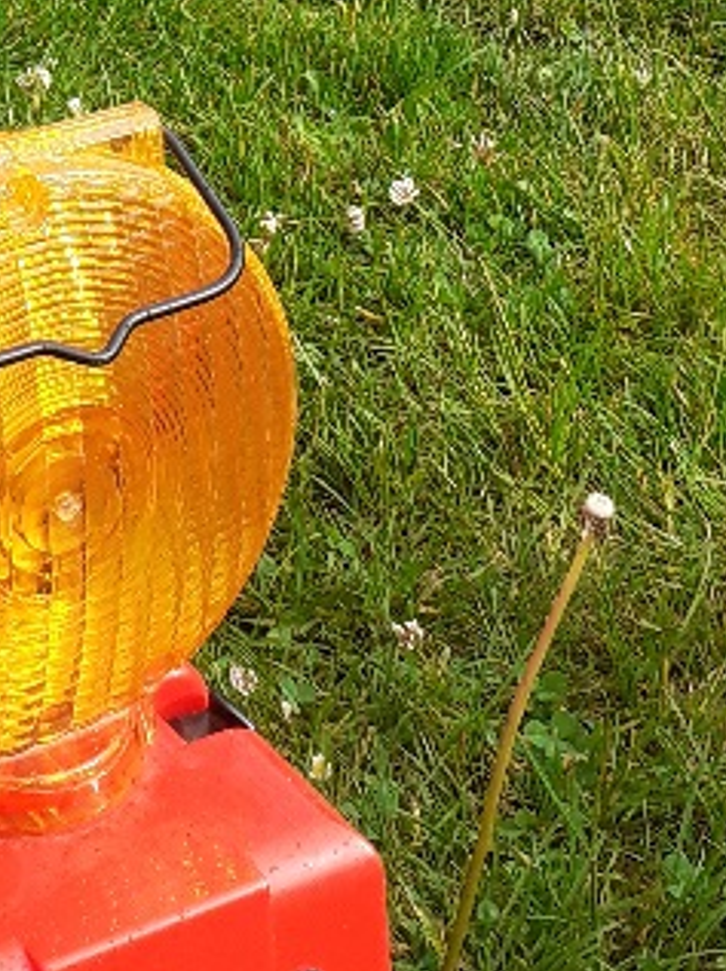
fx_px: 2466
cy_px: -334
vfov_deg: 20.2
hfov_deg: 16.1
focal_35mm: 88
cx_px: -156
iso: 40
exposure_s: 1/1072
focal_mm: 3.6
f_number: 1.9
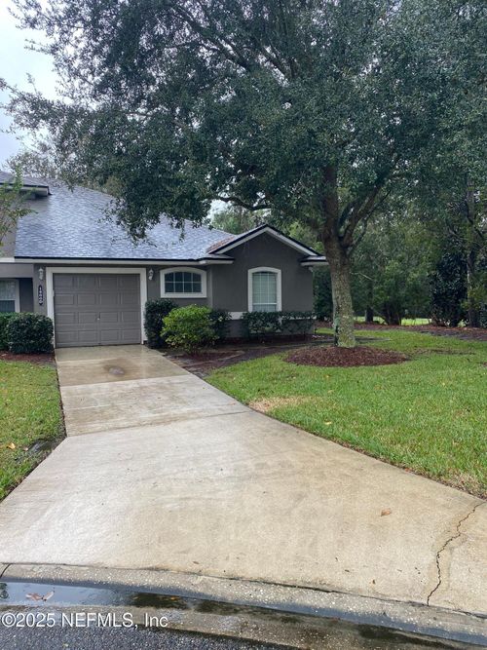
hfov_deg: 53.0
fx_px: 488
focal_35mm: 26
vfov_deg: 67.3
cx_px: 244
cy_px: 325
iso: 40
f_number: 1.8
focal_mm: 4.25
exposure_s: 1/122
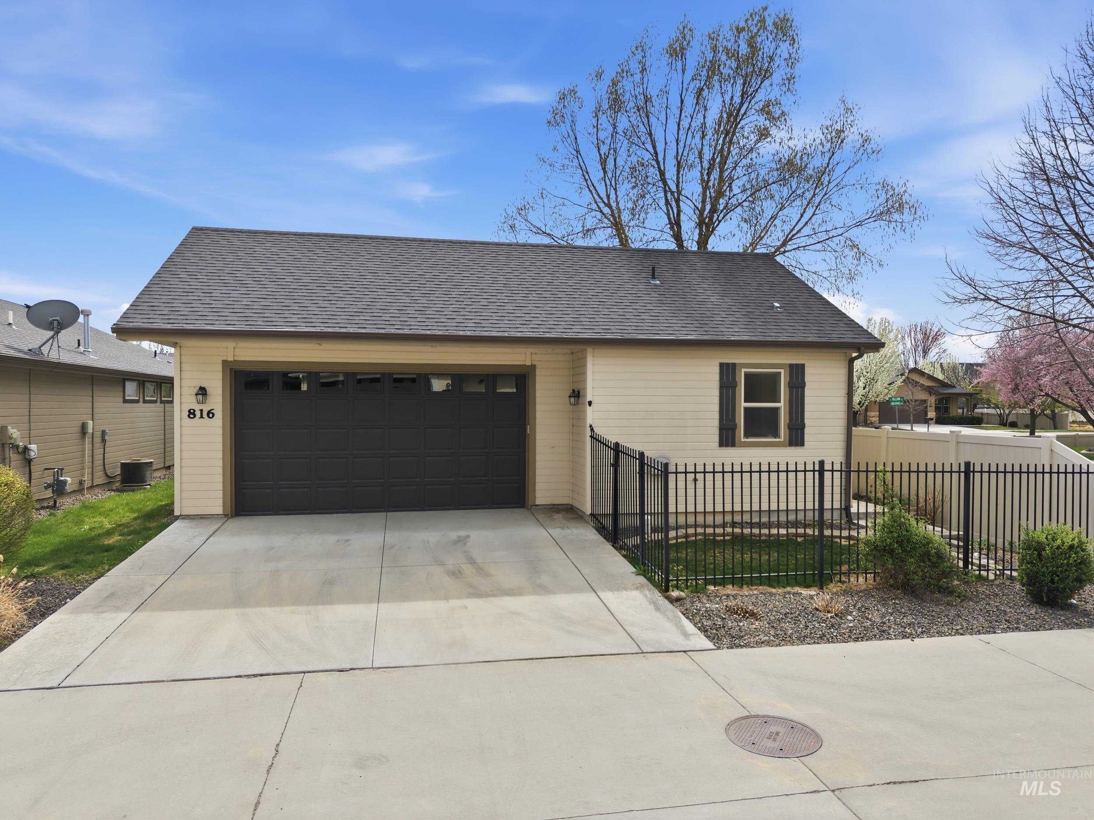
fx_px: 758
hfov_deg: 71.6
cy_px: 410
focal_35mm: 24
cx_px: 547
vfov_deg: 56.8
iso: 230
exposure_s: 1/8000
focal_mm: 8.7
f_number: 1.8
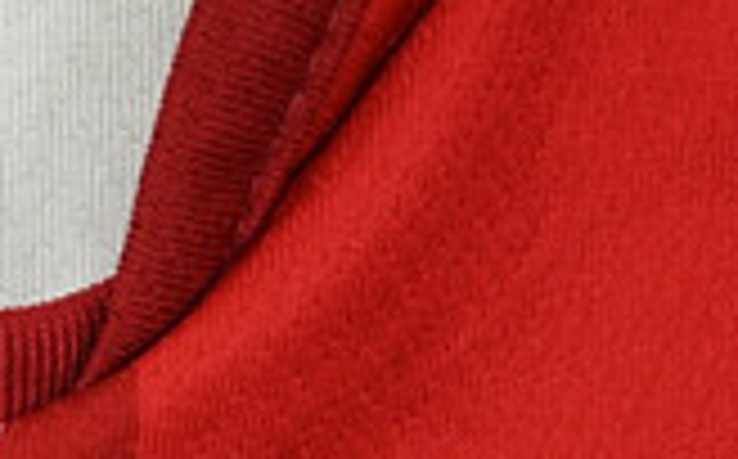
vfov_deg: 6.7
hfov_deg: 11.1
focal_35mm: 181
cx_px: -434
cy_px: 1242
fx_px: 3635
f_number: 4.5
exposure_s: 1/125
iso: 200
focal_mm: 29
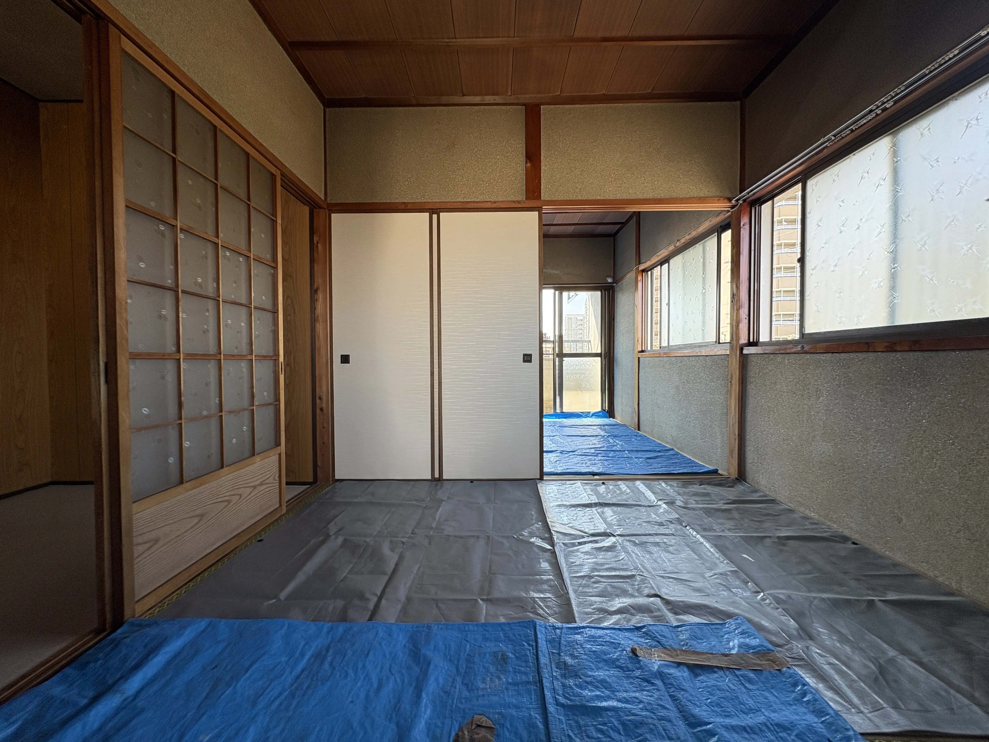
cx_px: 494
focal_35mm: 14
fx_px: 400
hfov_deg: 102.1
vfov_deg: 85.7
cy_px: 371
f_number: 2.2
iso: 64
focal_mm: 2.22
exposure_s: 1/140
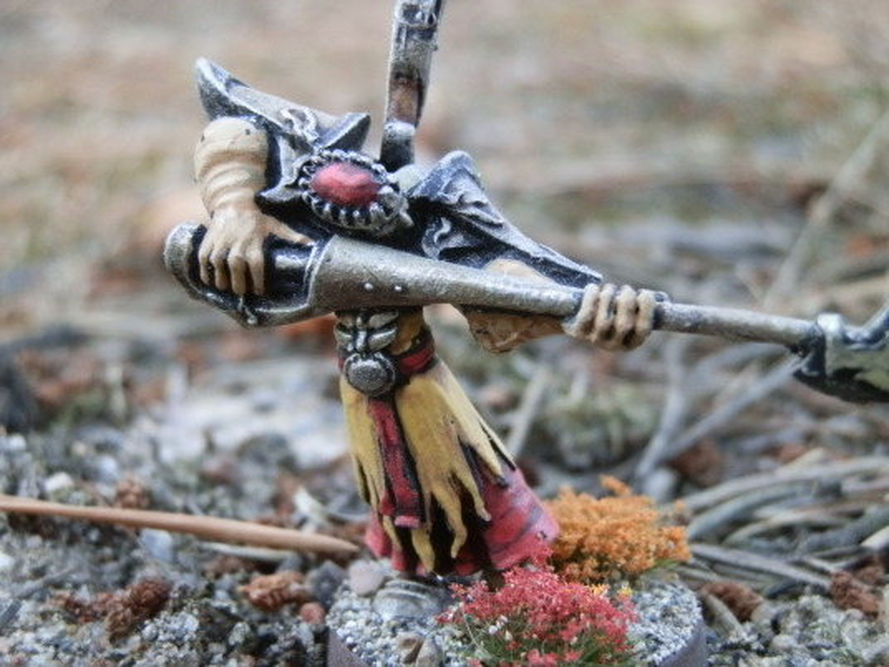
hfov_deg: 31.7
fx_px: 1567
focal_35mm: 61
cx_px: 444
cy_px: 334
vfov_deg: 24.0
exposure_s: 1/100
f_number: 3.7
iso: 400
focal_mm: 10.99
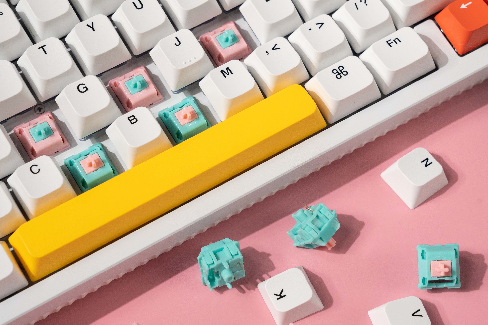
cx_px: 244
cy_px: 162
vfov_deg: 13.0
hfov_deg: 19.5
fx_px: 1423
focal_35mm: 105
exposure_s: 1/125
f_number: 9
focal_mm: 70
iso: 800
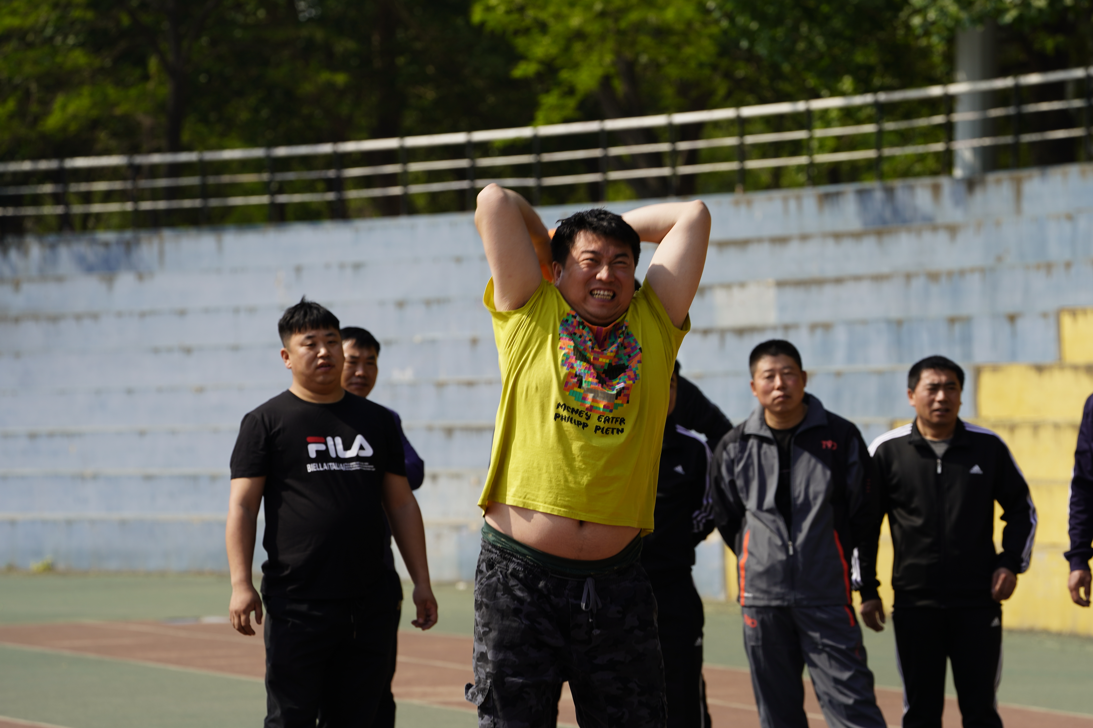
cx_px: 546
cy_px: 364
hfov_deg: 10.3
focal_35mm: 200
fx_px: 6072
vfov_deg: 6.9
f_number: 6.3
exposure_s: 1/400
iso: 100
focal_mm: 200
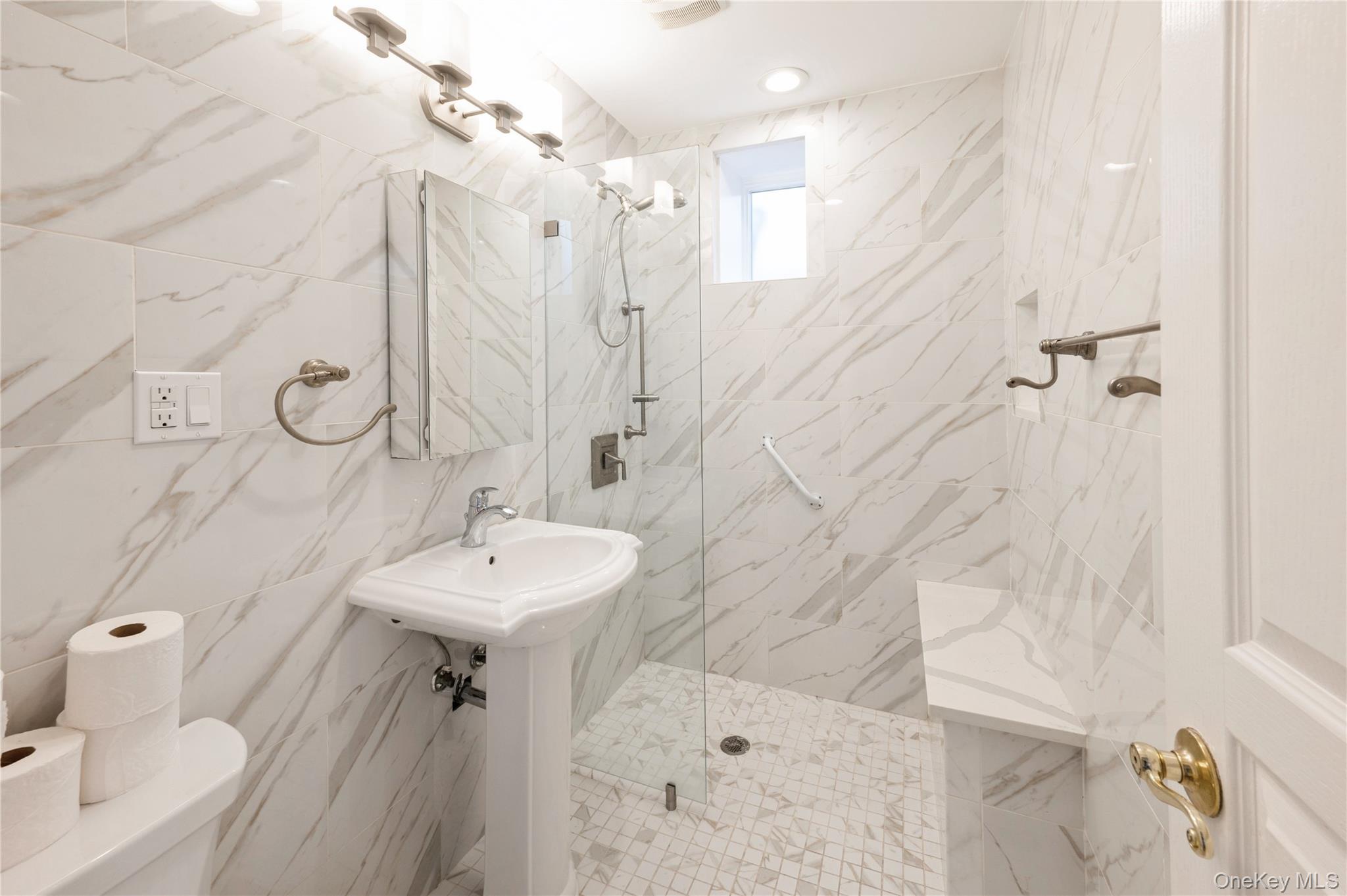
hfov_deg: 104.3
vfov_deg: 81.1
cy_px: 448
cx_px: 674
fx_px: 523
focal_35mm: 14
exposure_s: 1/13
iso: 200
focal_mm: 14
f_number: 11
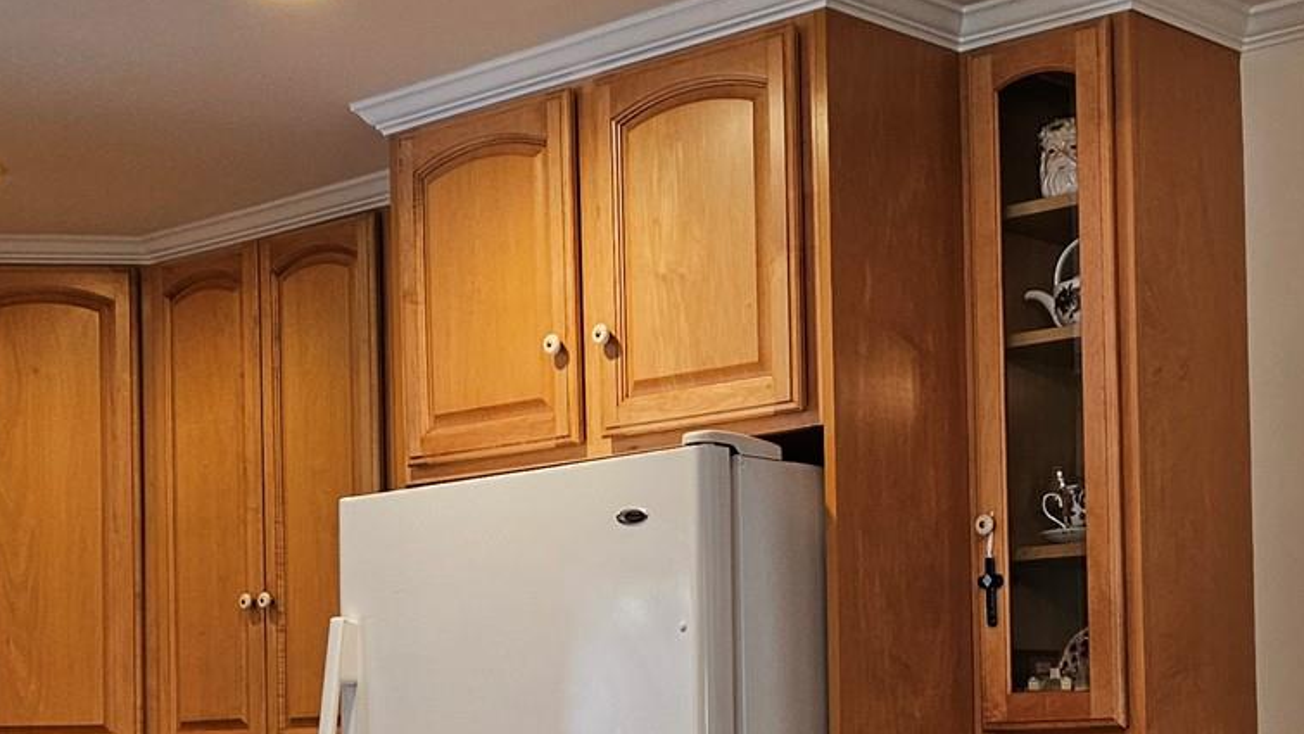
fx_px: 2352
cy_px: 682
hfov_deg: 30.6
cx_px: 924
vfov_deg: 17.4
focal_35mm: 68
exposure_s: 1/120
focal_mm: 5.4
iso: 160
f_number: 1.8
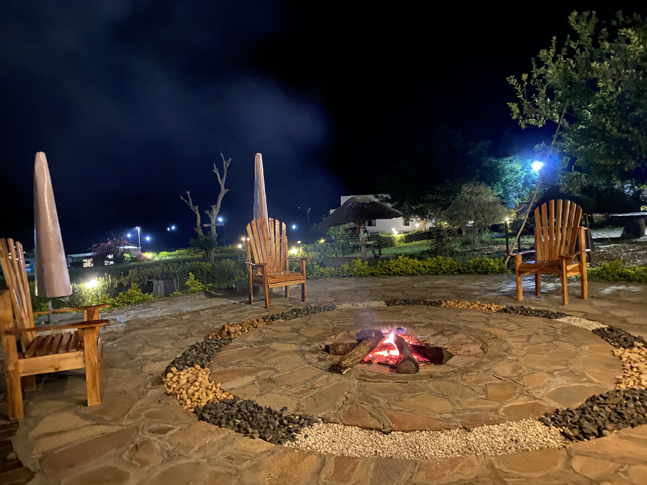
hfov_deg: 67.3
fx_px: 486
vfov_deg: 53.1
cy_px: 242
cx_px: 324
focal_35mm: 26
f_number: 1.8
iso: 640
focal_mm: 4.25
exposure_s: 1/2
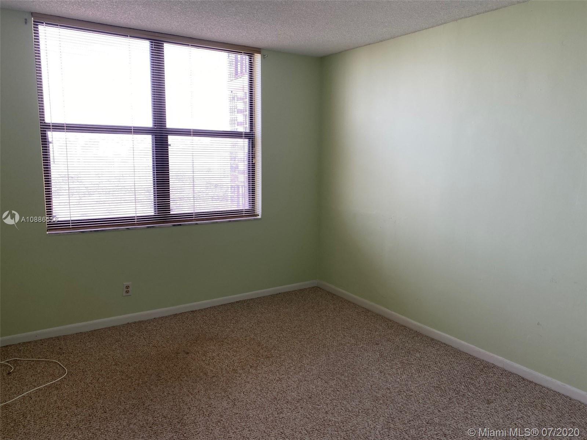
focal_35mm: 26
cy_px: 220
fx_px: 441
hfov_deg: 67.3
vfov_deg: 53.1
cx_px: 294
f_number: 1.8
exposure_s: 1/120
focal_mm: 4.25
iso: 40
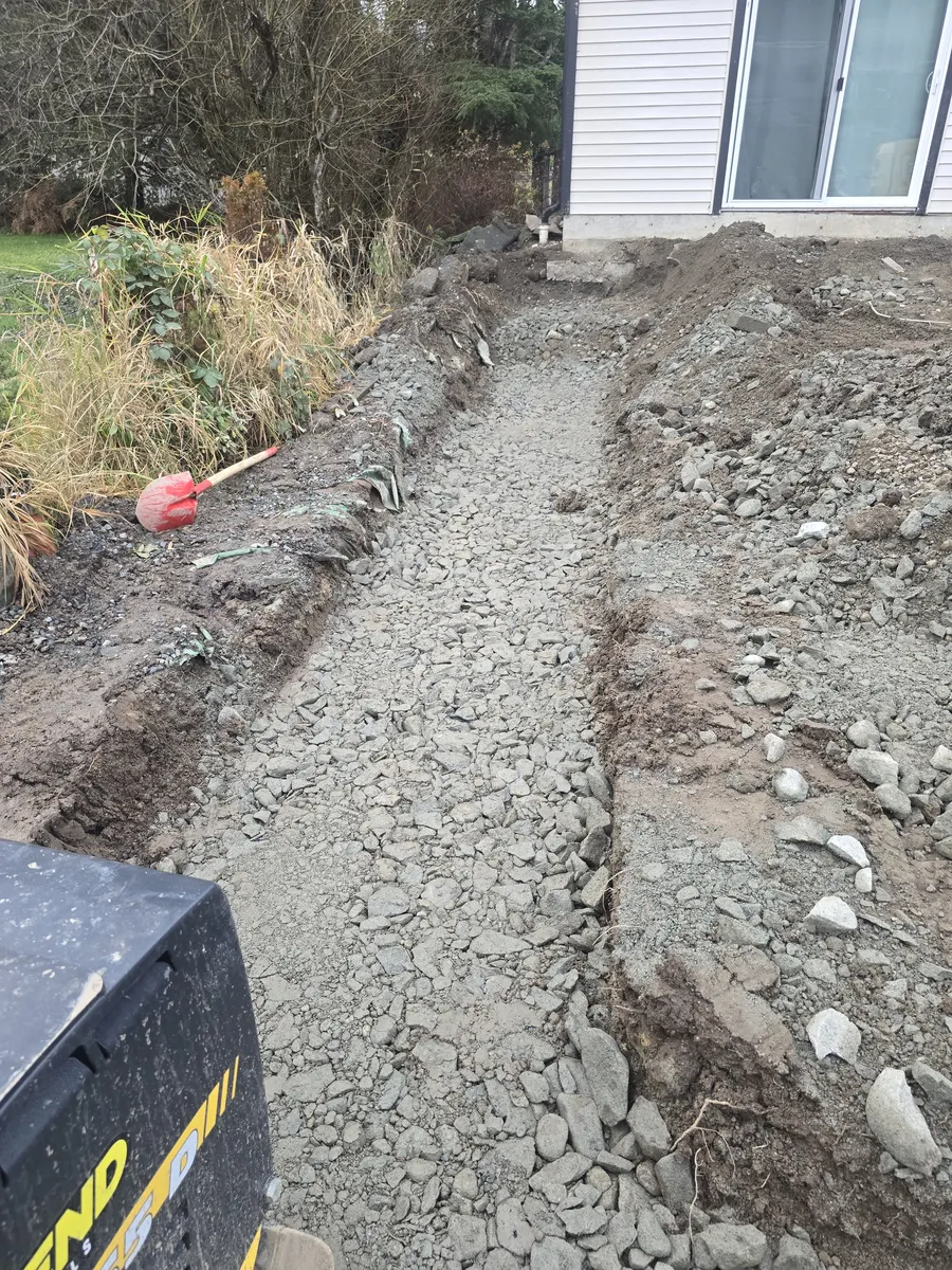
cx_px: 476
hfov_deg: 58.9
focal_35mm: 23
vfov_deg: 73.9
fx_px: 843
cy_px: 635
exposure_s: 1/180
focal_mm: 6.3
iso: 160
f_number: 1.7
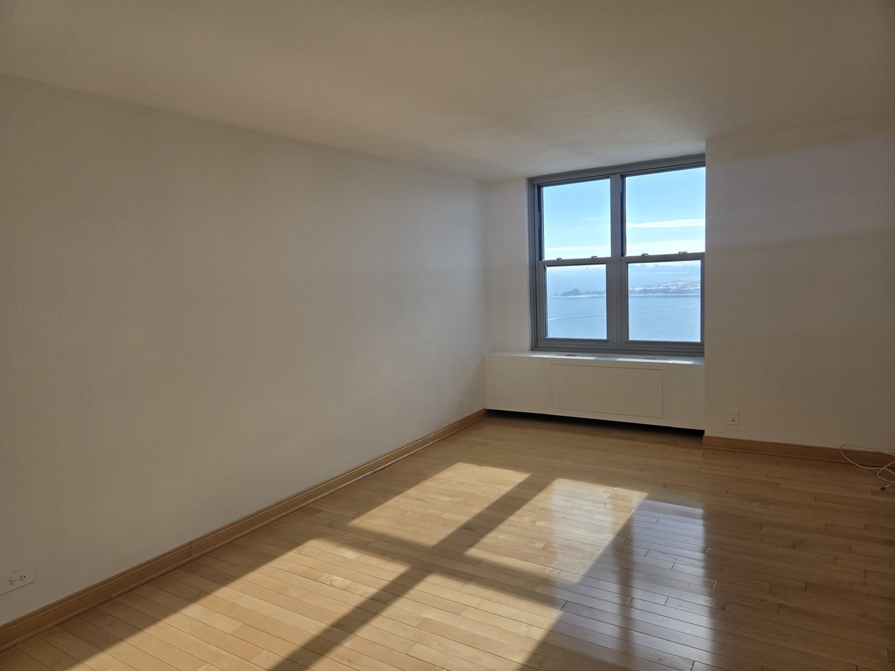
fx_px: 595
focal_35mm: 23
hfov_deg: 73.9
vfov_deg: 58.9
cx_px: 448
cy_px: 336
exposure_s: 1/2921
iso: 50
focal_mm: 5.4
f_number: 1.8
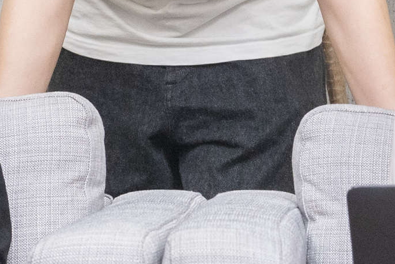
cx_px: 249
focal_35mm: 259
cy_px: -18
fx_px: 2842
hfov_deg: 7.9
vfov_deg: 5.3
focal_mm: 46
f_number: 6.3
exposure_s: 1/125
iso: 2000
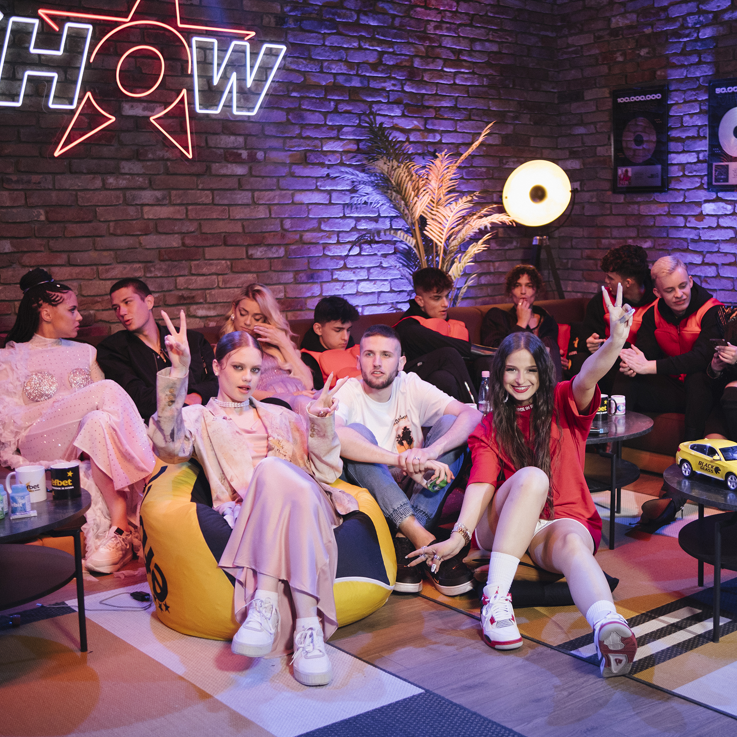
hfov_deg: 37.1
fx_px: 1084
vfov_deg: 37.6
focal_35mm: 45
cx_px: 506
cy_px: 368
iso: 800
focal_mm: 23
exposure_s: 1/640
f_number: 1.4
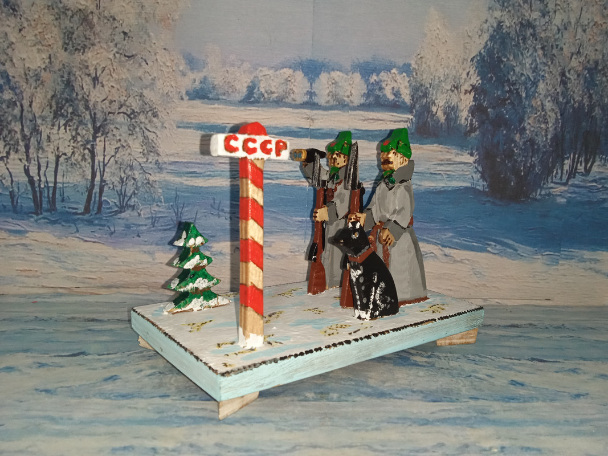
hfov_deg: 63.4
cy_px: 228
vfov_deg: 49.7
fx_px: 492
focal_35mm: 28
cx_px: 304
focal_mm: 3.43
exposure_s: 1/33.3
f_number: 2.2
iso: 388
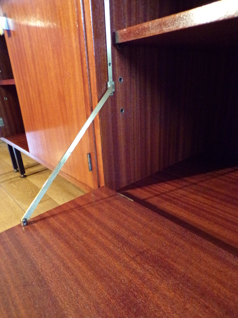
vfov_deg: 71.6
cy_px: 159
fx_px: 220
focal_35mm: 24
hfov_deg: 56.8
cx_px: 119
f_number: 3
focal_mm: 4.3
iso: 800
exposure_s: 1/8
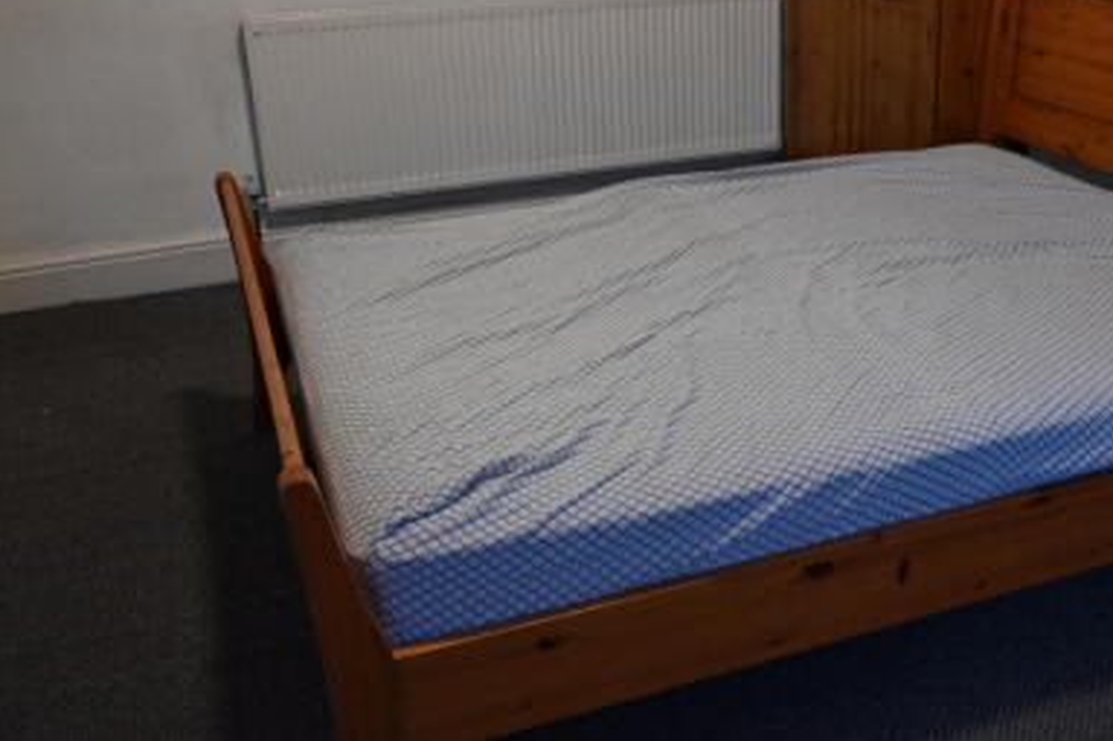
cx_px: 689
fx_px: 1267
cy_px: 283
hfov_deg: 47.0
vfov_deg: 32.5
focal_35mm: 41
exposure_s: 1/125
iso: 3200
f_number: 4.8
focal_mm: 33
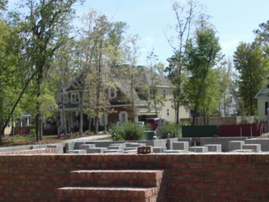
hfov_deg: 27.0
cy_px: 200
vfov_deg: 19.8
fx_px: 560
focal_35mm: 72
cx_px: 108
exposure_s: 1/800
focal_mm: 6.3
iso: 50
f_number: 2.8
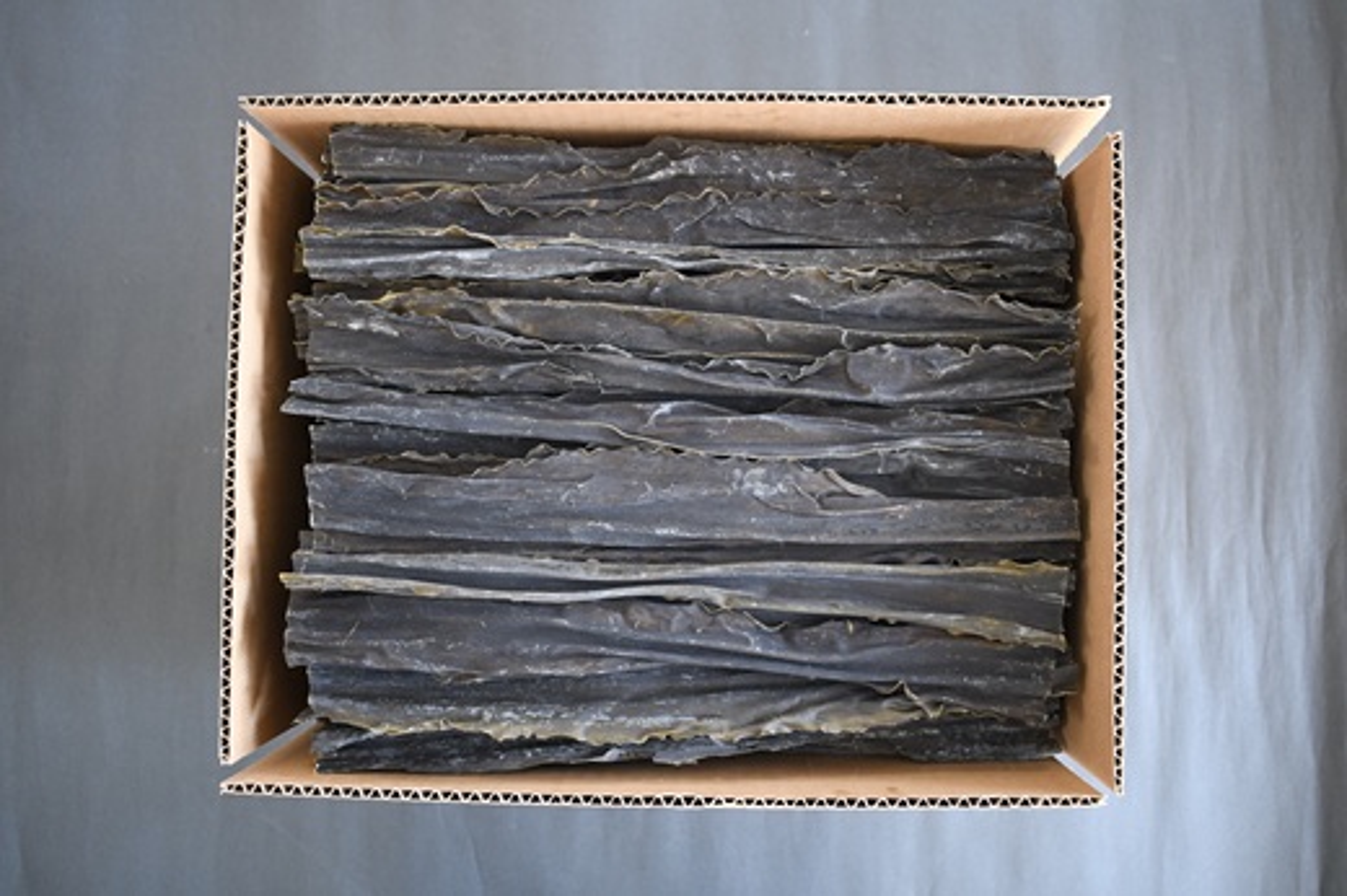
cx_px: 674
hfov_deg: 57.3
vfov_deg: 39.9
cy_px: 448
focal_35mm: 33
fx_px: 1234
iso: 1000
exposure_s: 1/60
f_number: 4
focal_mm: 22
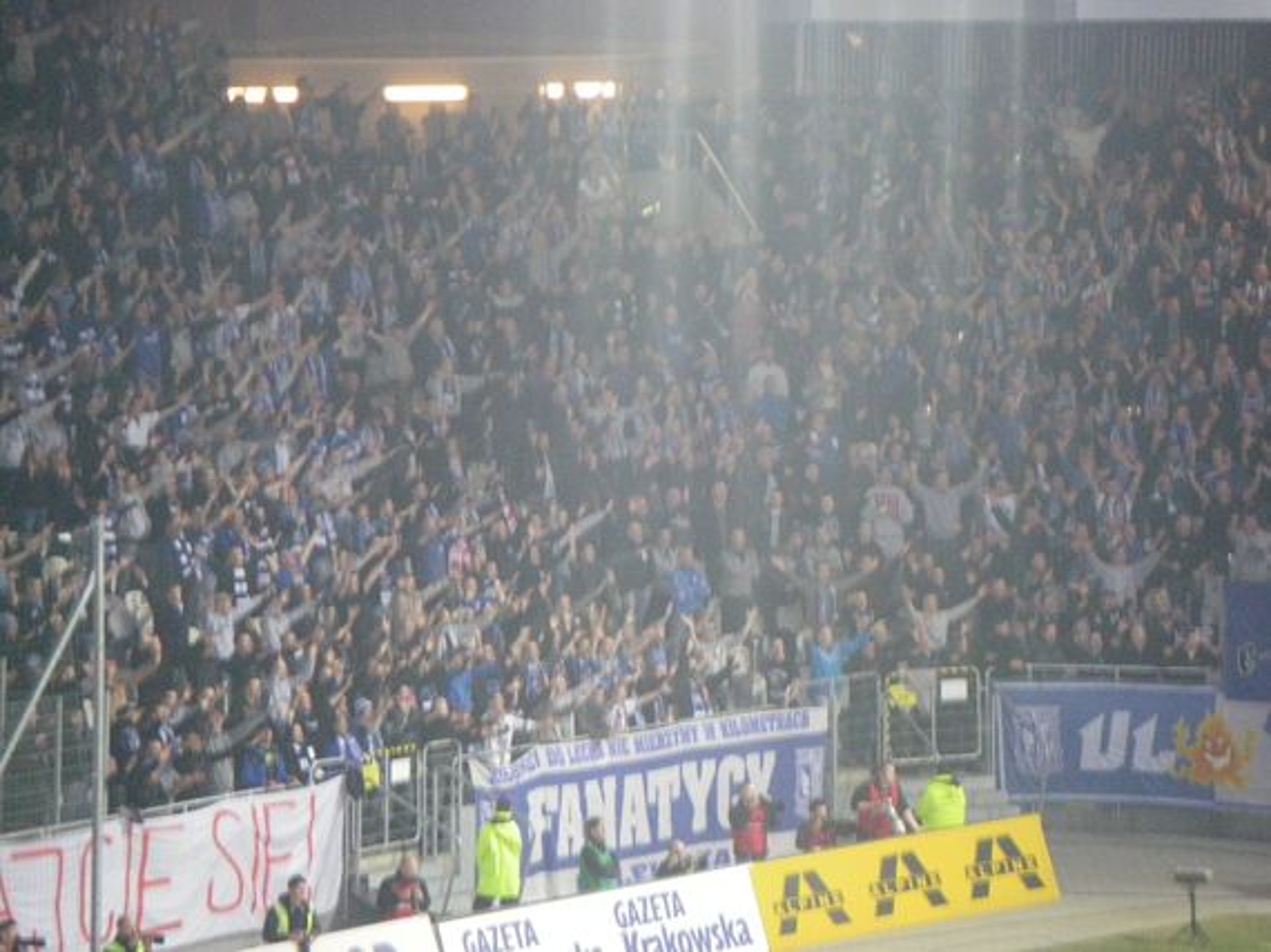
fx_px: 9763
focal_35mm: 266
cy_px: 476
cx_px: 636
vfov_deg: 5.6
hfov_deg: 7.4
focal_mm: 44.1
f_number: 5.4
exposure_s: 1/40
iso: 800
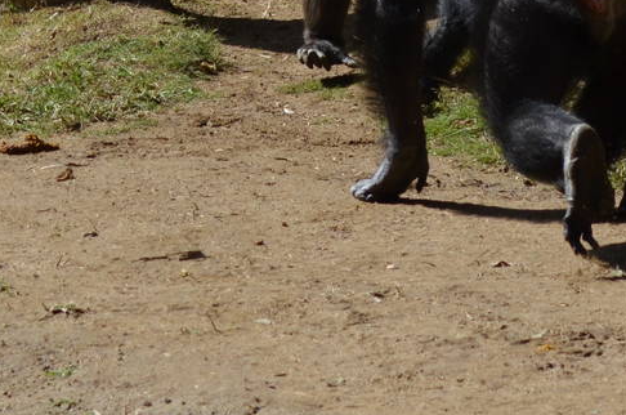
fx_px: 6005
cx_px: 488
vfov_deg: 3.9
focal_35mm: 346
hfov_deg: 6.0
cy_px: -76
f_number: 6.3
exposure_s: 1/1600
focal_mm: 70
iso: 400
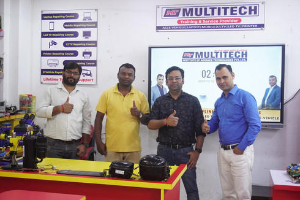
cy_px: 102
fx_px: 408
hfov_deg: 40.4
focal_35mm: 49
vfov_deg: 27.5
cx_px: 148
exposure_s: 1/50
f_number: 5
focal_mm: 32
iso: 1600
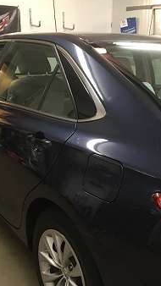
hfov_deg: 27.5
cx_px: 111
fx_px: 327
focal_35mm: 43
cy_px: 141
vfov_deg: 47.4
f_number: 2.2
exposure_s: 1/30
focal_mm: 4.15
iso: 125
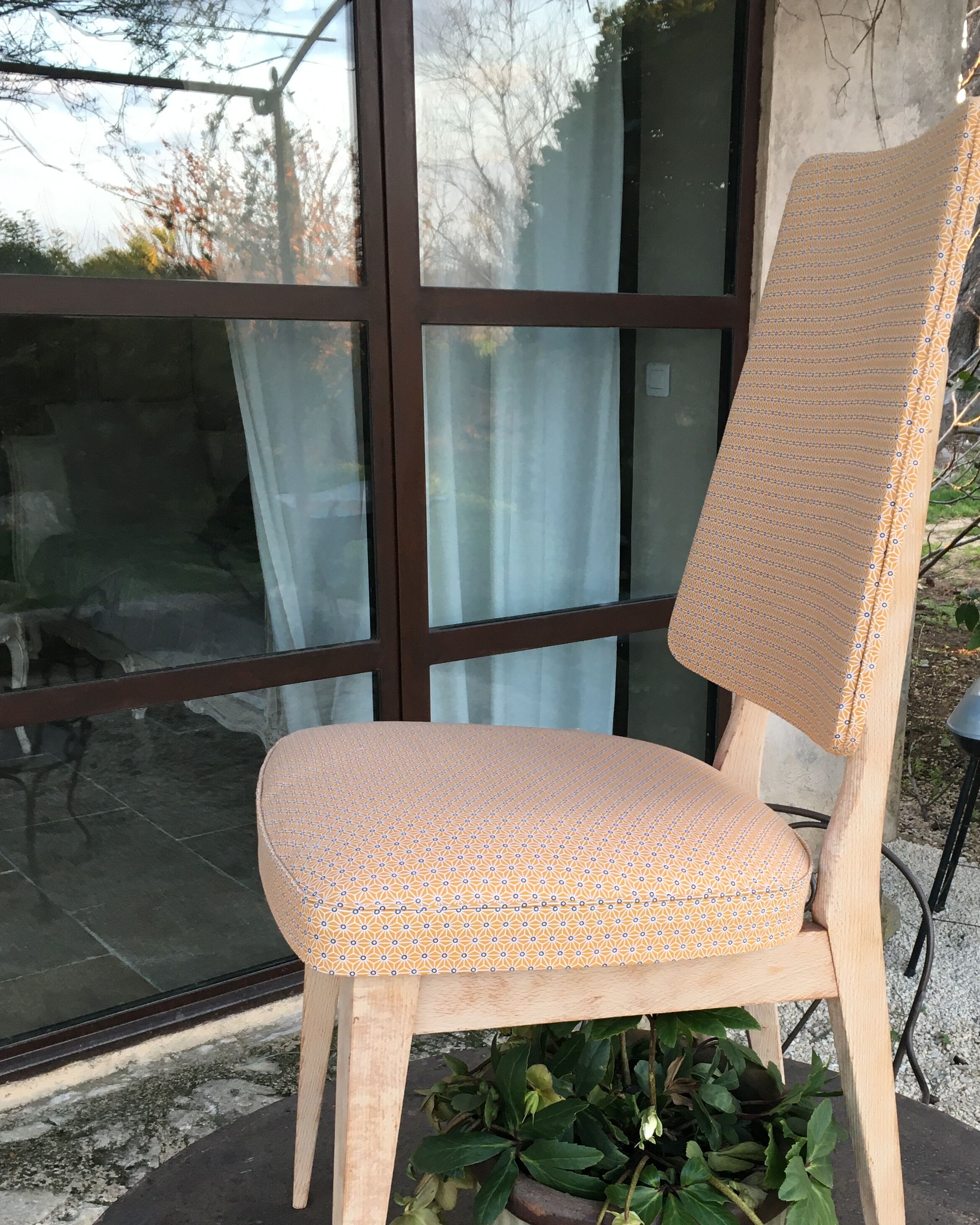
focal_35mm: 39
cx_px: 597
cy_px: 773
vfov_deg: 46.4
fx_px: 1414
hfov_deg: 38.0
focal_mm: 4.15
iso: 32
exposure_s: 1/33
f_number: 2.2
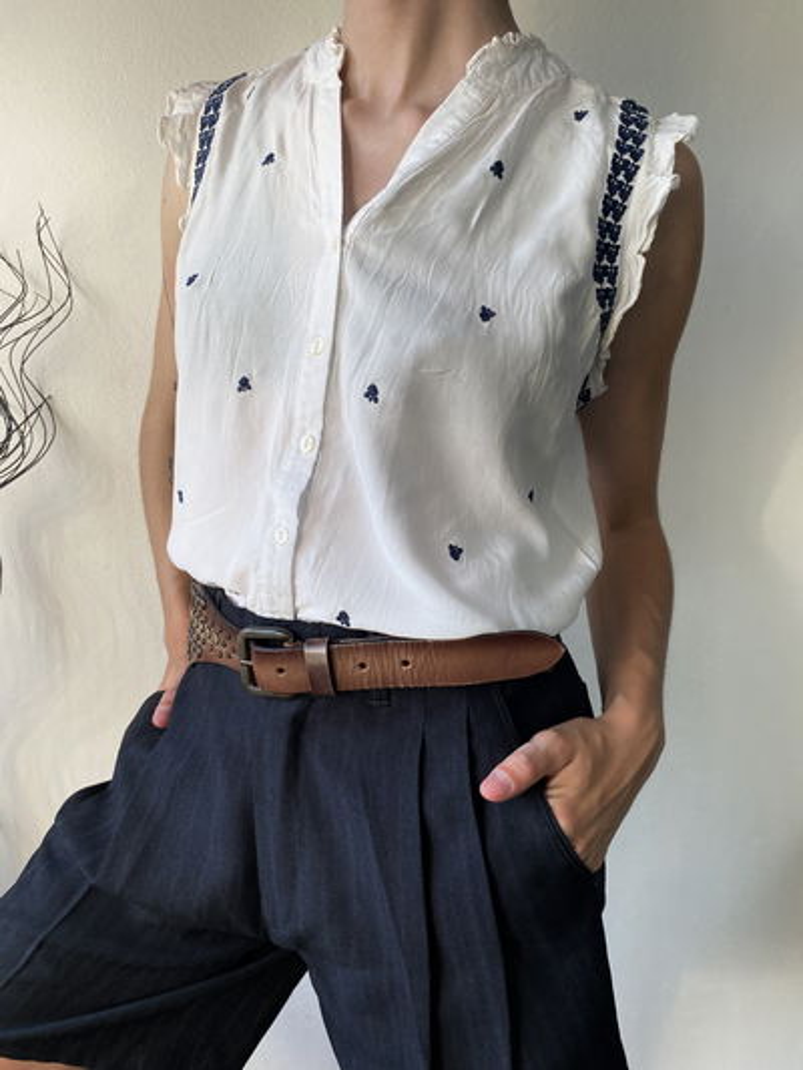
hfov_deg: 53.1
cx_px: 402
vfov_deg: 67.3
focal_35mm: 26
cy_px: 535
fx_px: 804
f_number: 1.8
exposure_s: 1/121
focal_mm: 4.25
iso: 125
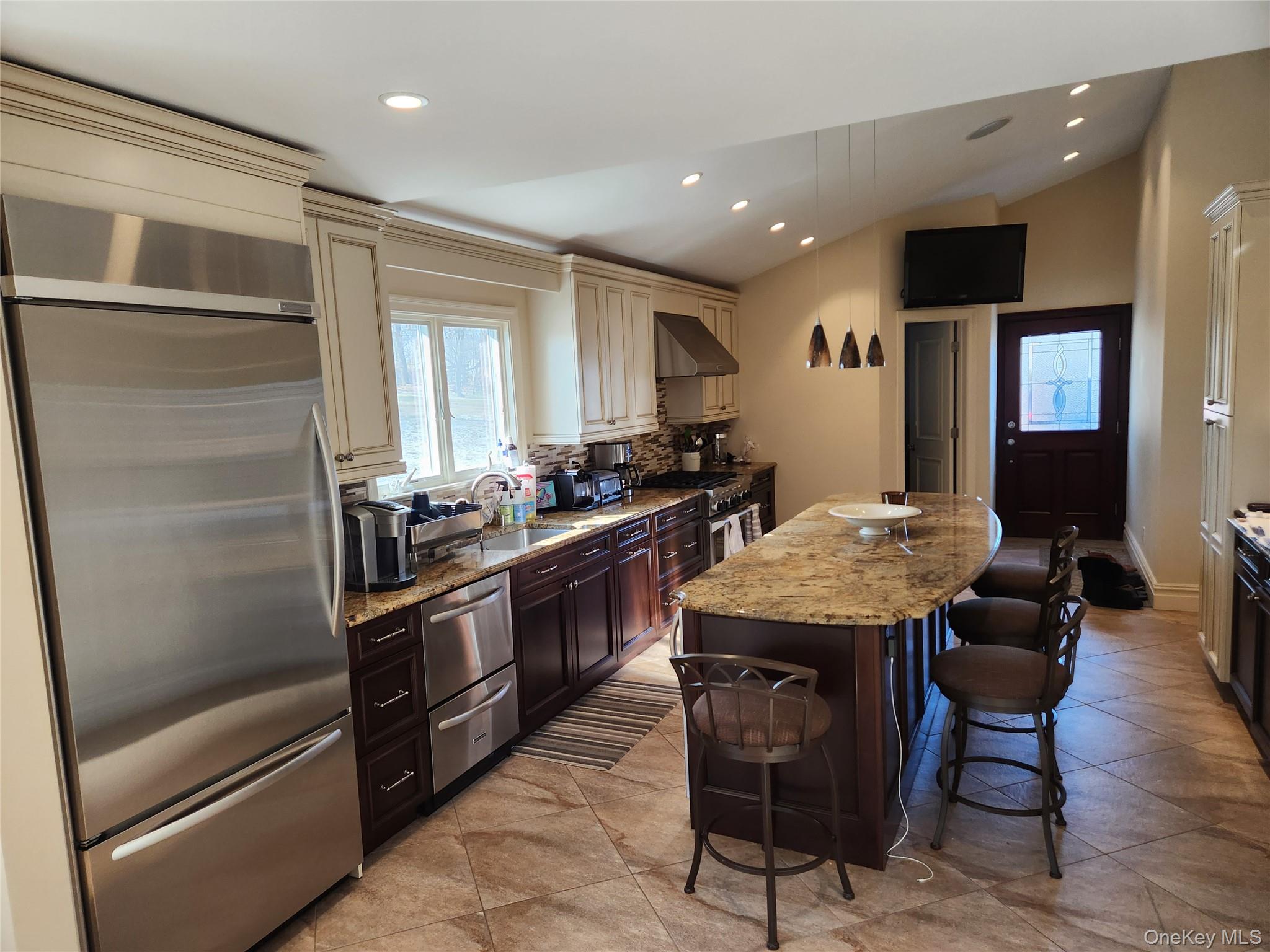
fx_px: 844
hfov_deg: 73.9
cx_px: 635
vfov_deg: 58.9
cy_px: 476
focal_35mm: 23
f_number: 1.8
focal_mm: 5.4
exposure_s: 1/180
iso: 200
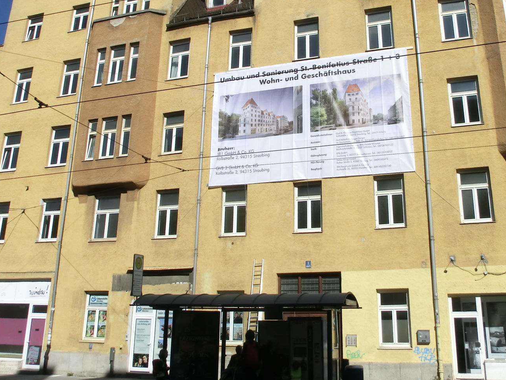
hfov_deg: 48.9
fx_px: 556
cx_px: 270
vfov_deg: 37.0
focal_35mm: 38
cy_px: 102
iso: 80
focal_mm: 4.24
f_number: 7.9
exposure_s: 1/320
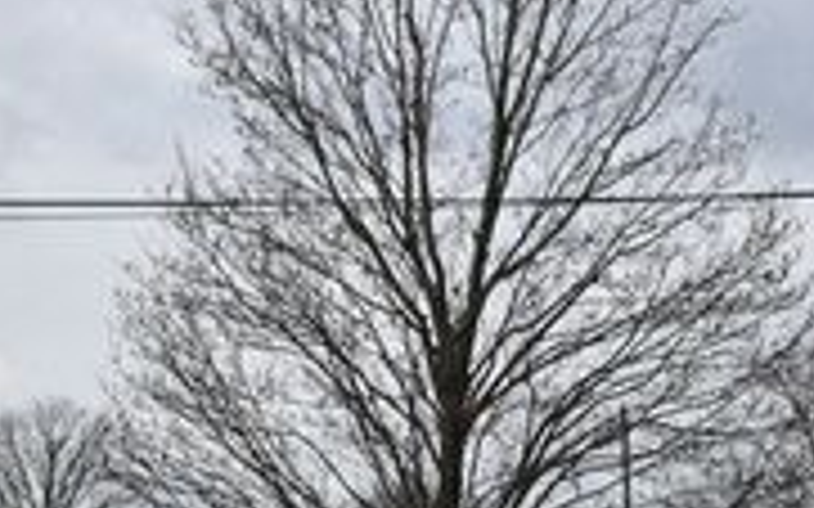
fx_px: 3477
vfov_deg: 8.2
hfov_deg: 13.4
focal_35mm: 157
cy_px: 708
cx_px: 382
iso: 100
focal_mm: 29
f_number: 8
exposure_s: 1/250
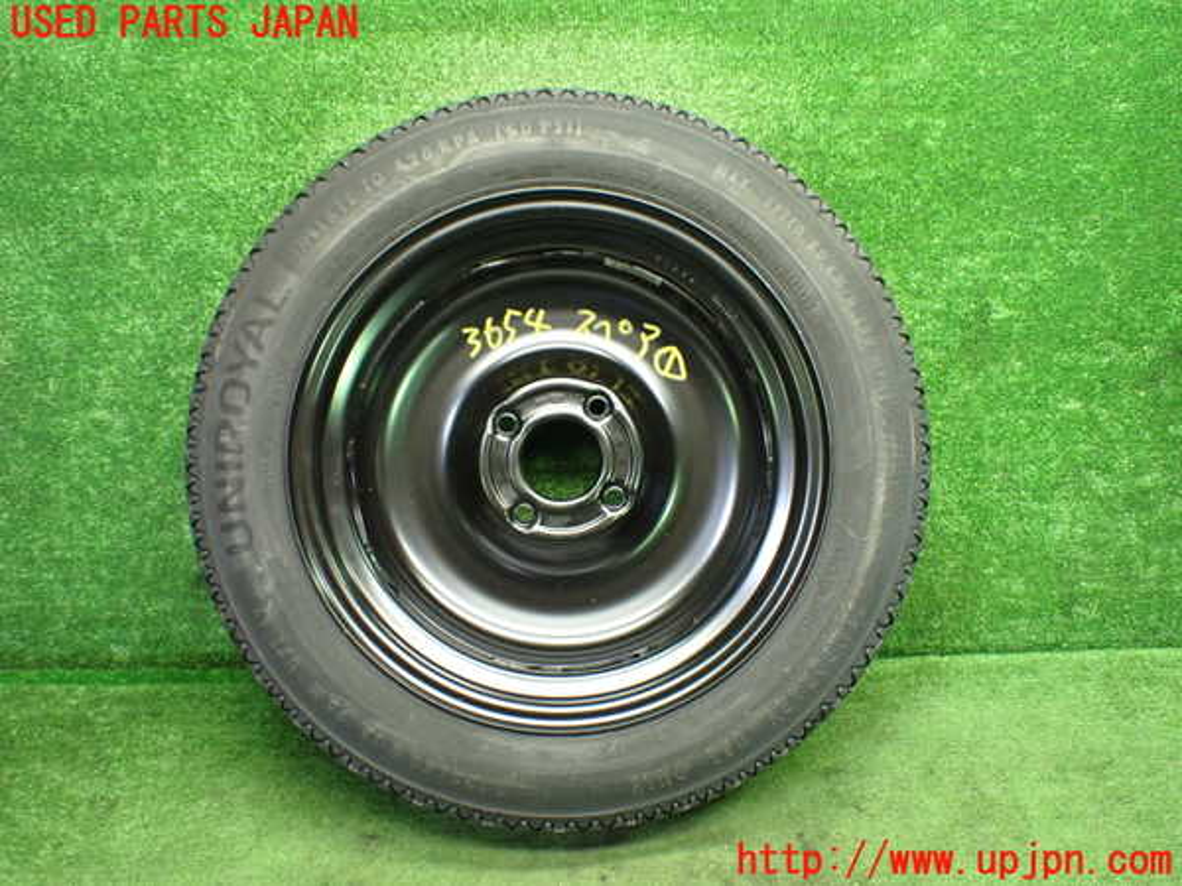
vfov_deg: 46.8
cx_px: 591
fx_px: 1024
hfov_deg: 60.0
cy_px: 443
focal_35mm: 30
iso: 800
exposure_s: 1/80
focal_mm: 5.4
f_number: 2.3
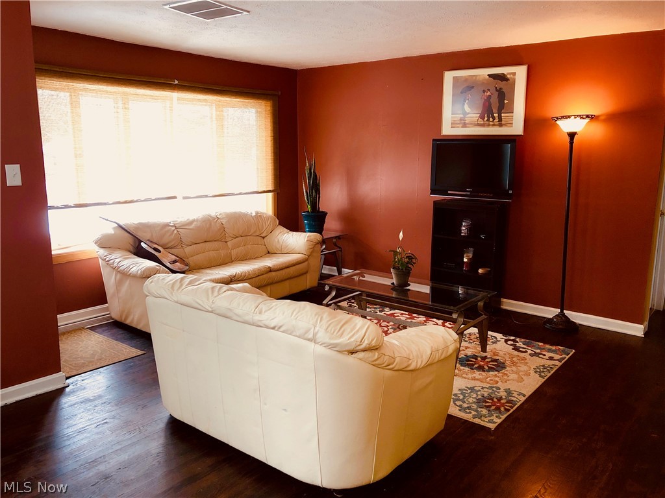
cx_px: 332
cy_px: 249
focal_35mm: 28
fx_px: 538
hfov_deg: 63.4
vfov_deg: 49.7
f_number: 1.8
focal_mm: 4
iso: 40
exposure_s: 1/24
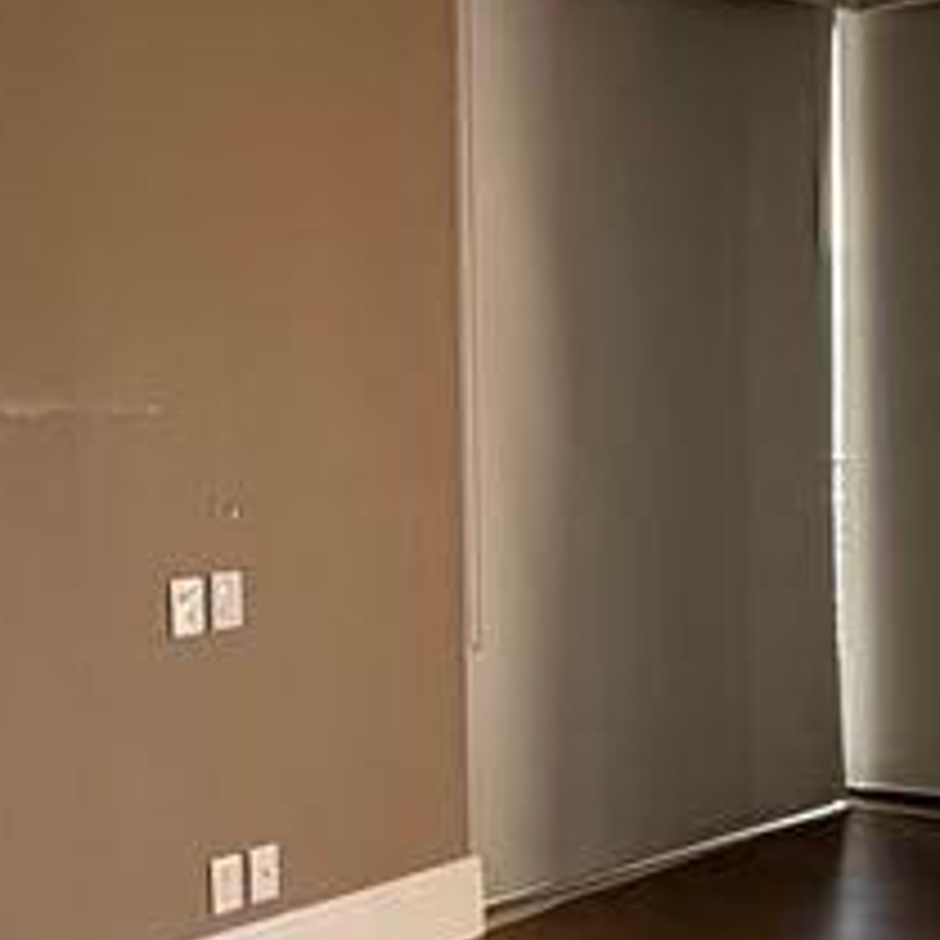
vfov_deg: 24.1
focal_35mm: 71
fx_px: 2181
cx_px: 292
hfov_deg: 24.2
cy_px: 670
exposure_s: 1/127
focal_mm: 2.22
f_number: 2.2
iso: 125
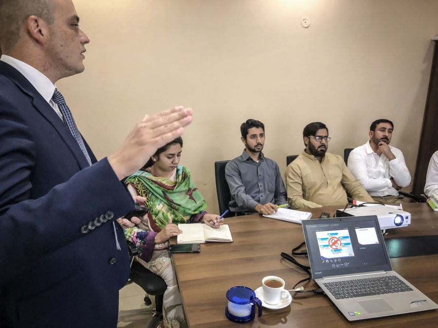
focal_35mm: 28
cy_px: 164
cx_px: 219
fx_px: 354
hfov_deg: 63.4
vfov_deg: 49.7
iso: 100
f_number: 1.8
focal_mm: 4
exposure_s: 1/14
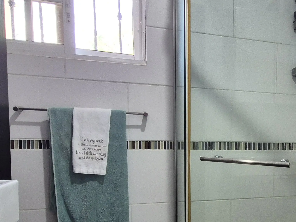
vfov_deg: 40.5
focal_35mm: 34
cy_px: 170
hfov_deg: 48.8
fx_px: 291
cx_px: 260
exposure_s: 1/60
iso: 200
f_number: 2.2
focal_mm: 2.2
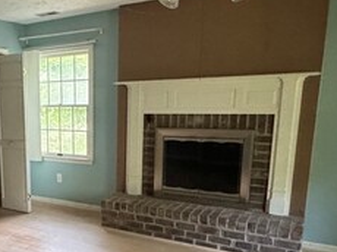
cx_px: 40
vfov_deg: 36.3
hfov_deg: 44.1
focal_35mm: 39
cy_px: 174
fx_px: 379
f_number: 2.2
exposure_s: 1/60
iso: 1000
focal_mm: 2.22
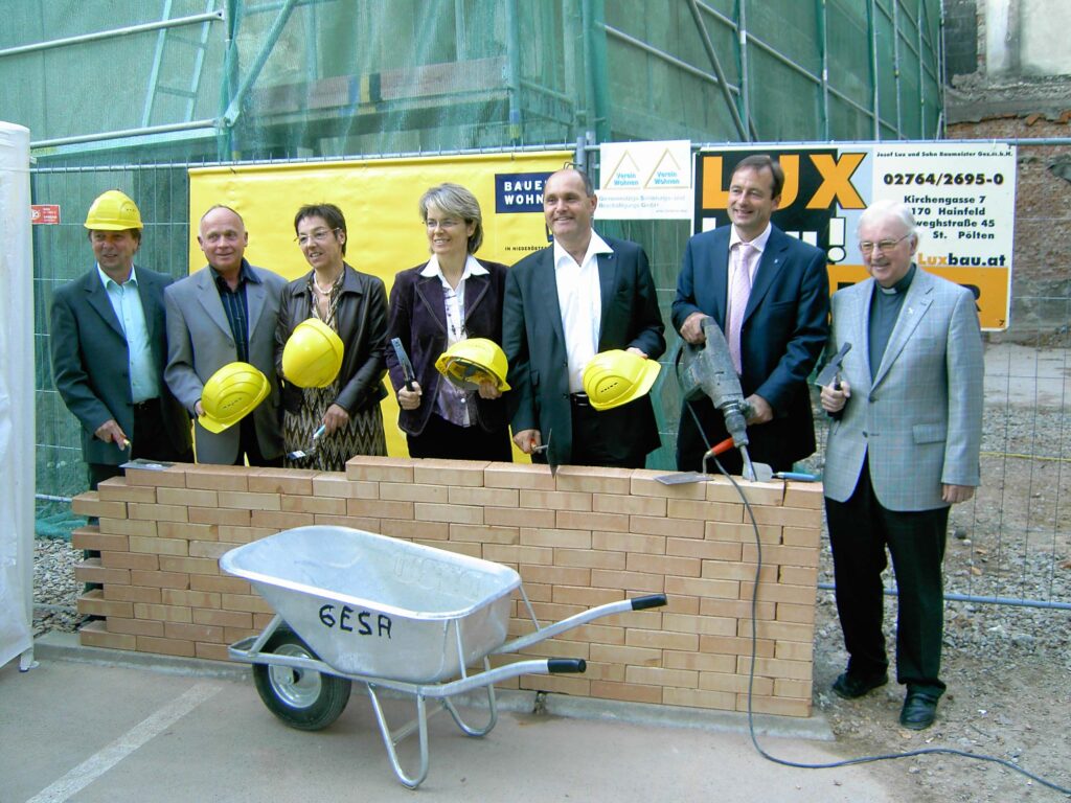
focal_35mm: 35
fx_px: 1083
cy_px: 402
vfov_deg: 40.7
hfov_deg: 52.6
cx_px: 536
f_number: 3.5
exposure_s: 1/50
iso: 100
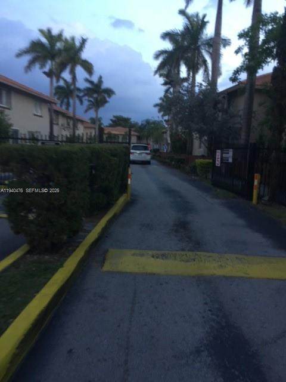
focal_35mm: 29
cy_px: 191
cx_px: 143
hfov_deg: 48.2
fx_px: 319
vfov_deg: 61.7
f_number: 2.2
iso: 40
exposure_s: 1/60
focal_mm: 4.15
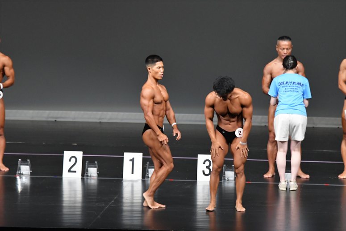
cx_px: 173
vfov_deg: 6.1
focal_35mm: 225
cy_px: 116
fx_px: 2161
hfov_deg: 9.2
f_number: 5.6
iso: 4000
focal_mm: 150
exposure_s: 1/400
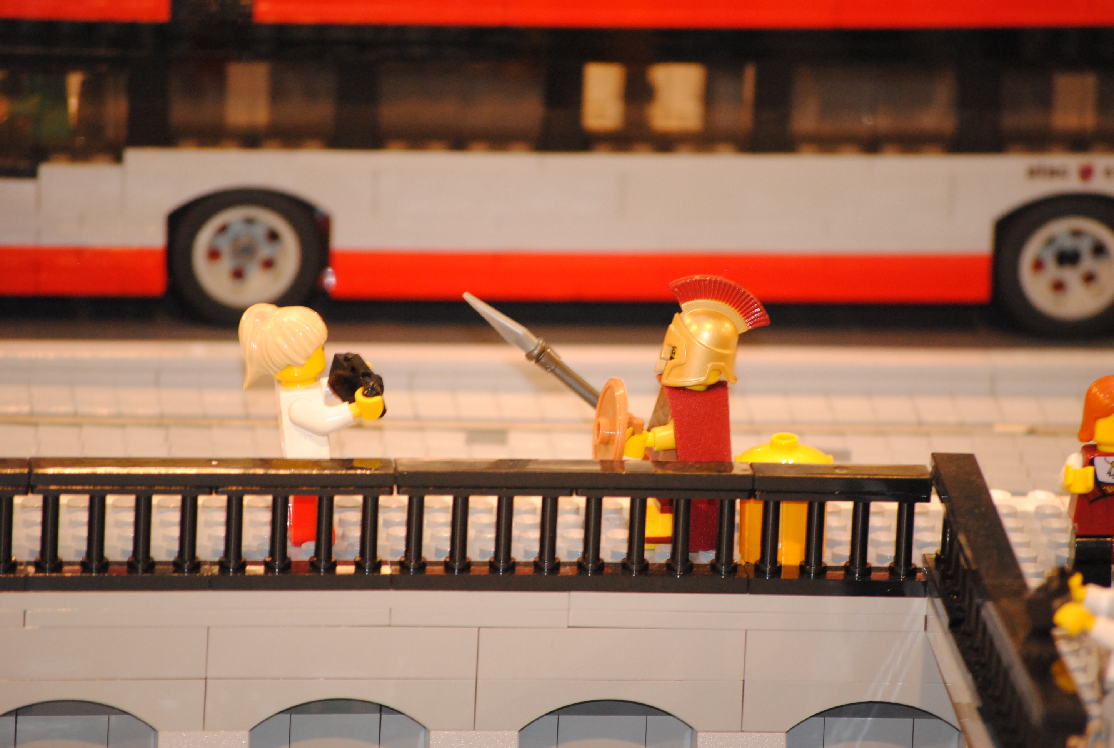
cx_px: 557
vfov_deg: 4.6
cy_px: 374
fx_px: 9302
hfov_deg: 6.9
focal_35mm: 300
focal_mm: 200
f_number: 5.6
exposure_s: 1/6
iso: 800
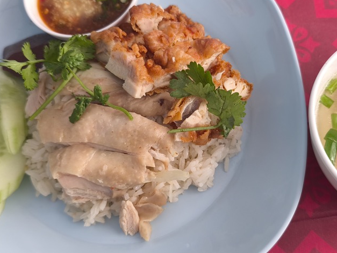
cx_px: 200
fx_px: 428
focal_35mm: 44
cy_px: 115
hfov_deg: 42.8
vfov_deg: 32.8
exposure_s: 1/100
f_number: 1.6
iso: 125
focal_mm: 6.57
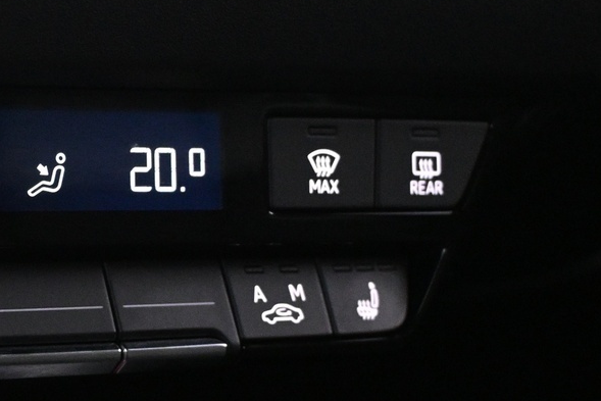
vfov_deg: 15.4
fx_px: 1481
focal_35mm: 89
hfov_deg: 20.8
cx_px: -187
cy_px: 209
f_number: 4
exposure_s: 1/30
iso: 3600
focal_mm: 21.5
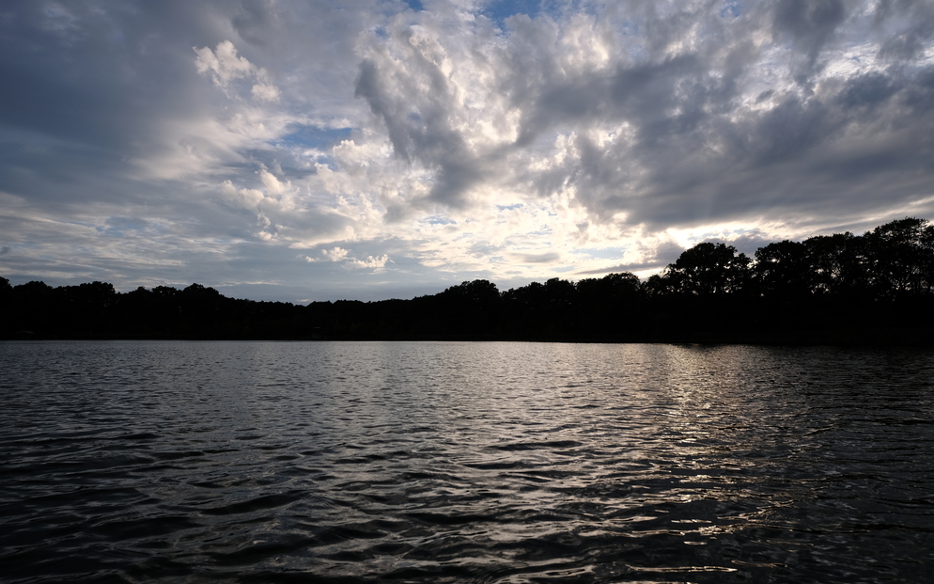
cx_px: 469
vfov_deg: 57.2
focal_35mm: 21
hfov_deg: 82.3
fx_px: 534
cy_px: 304
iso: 320
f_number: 5
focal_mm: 13
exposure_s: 1/1000
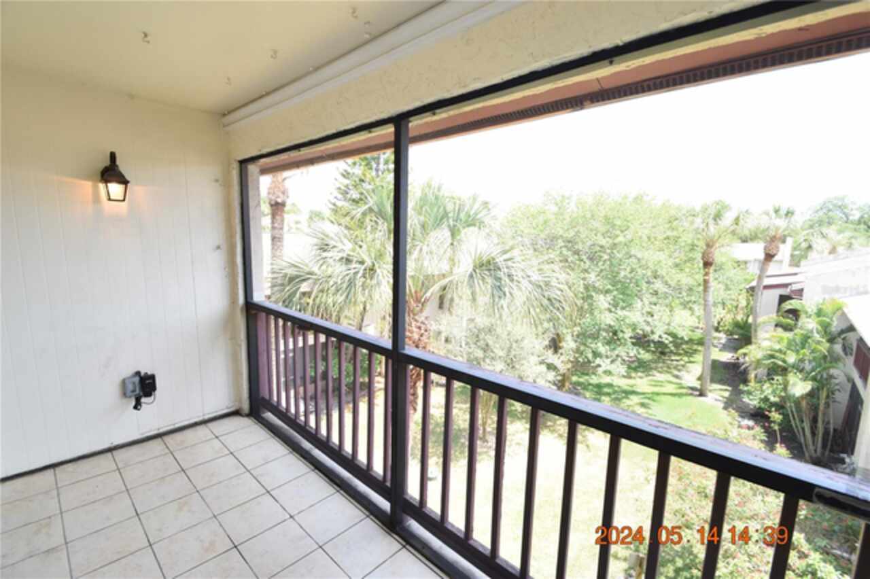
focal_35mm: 15
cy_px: 290
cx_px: 435
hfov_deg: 100.4
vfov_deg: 77.3
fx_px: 362
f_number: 6.3
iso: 400
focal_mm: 10
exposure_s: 1/160
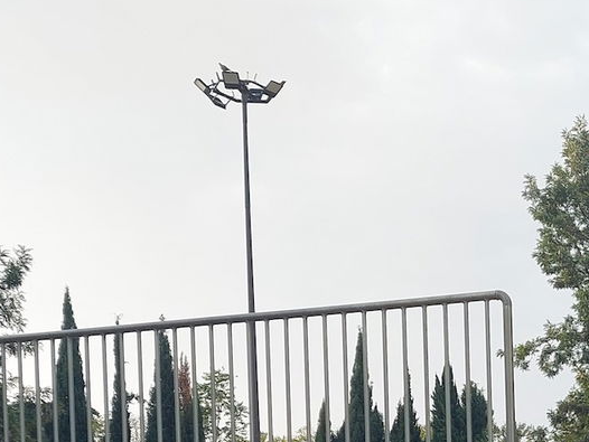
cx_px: 652
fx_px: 1294
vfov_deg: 18.1
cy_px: 574
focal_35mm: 76
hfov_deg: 24.0
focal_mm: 5.23
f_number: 1.8
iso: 40
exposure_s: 1/205
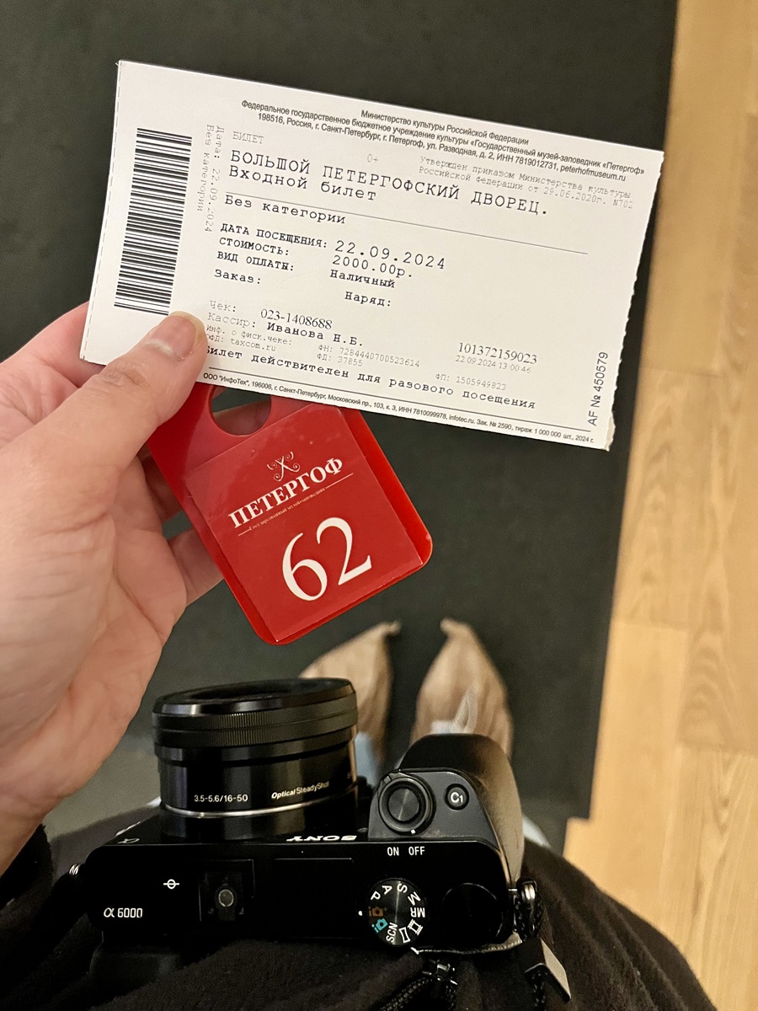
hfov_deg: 53.1
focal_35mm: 26
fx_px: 759
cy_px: 506
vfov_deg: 67.3
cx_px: 379
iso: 500
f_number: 1.6
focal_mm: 5.1
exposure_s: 1/50
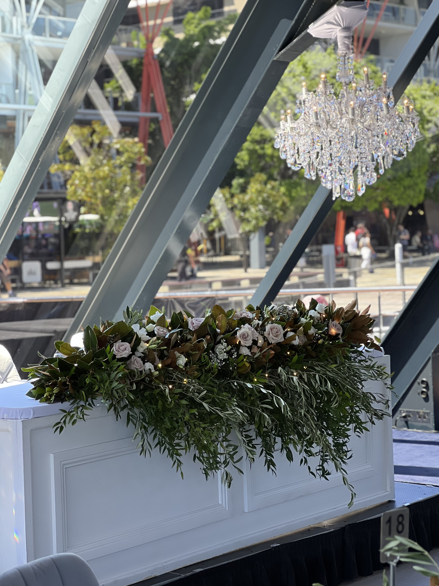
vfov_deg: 24.7
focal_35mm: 79
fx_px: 1336
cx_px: 221
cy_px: 290
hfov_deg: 18.7
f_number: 2.8
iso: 125
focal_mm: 9
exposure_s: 1/100
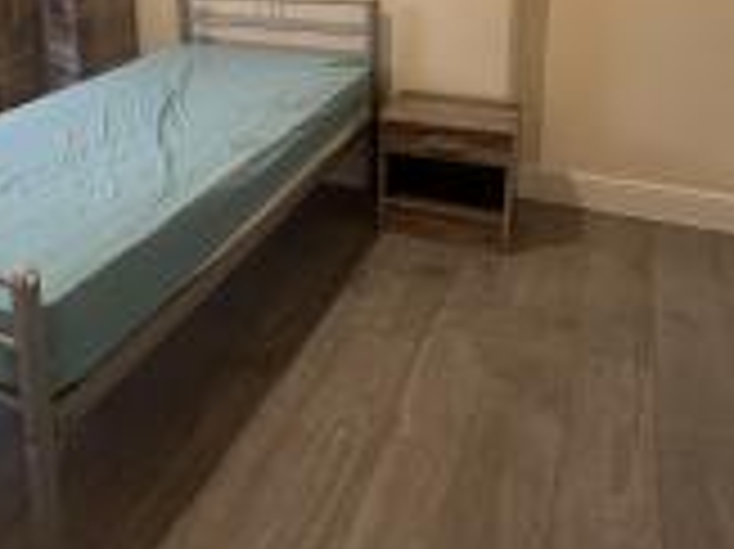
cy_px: 45
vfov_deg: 40.4
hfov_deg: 54.5
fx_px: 678
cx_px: 194
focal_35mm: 32
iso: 250
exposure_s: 1/62
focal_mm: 1.57
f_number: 1.8
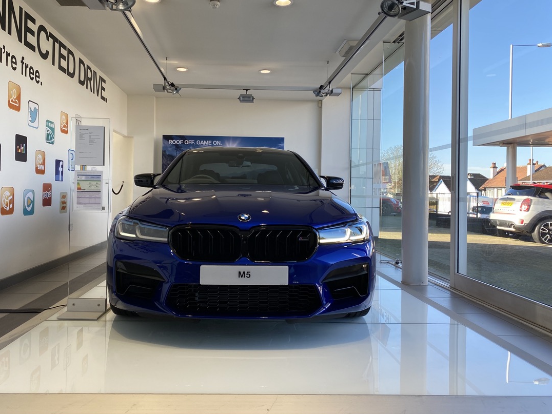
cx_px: 249
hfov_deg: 61.5
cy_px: 190
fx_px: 462
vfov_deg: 48.2
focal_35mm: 29
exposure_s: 1/226
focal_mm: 4.25
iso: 32
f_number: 1.8
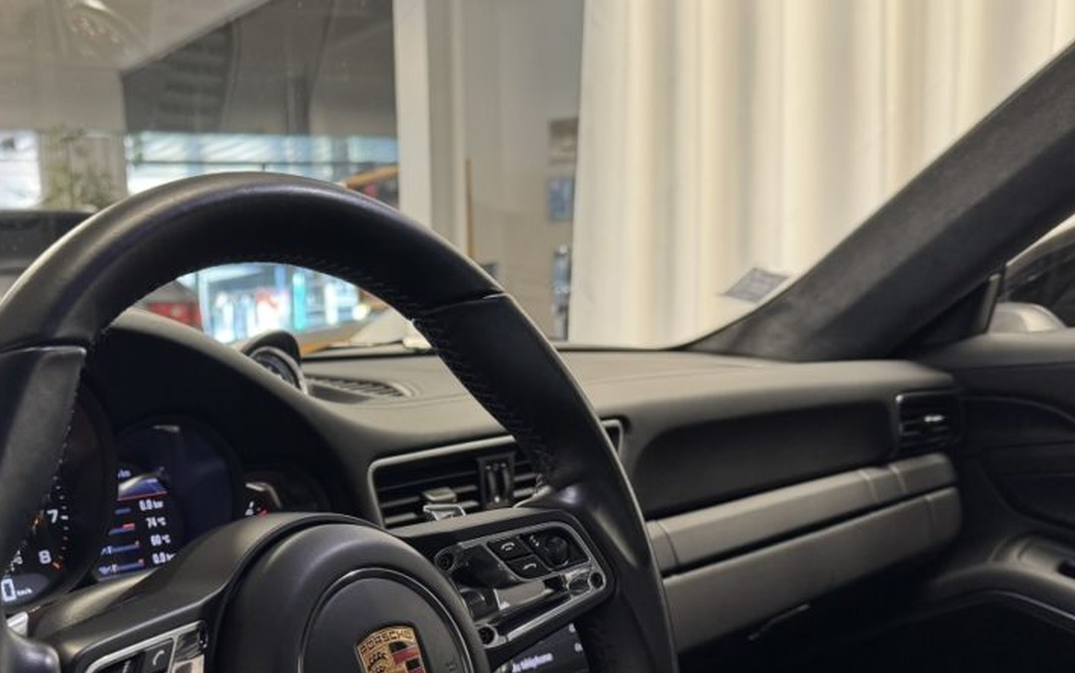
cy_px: 585
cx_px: 195
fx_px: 1260
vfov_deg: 28.9
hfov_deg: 43.7
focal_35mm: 43
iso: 200
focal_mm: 6.76
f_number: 1.78
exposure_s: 1/50
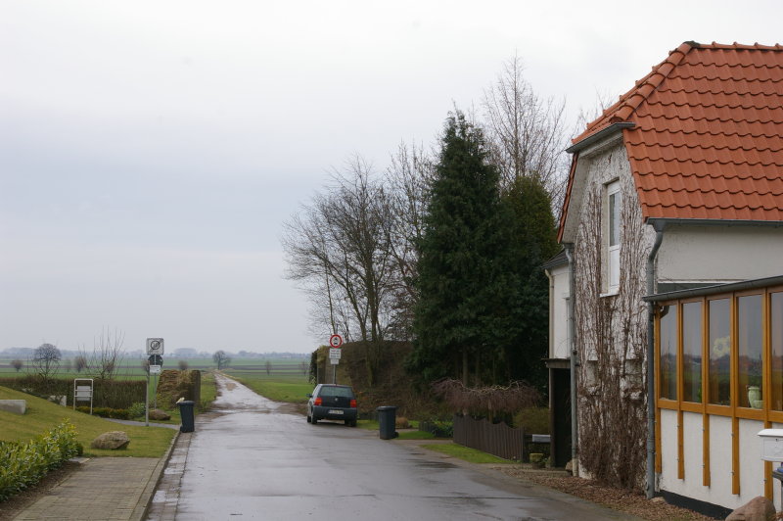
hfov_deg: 31.2
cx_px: 392
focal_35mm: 64
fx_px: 1402
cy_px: 260
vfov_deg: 21.0
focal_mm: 43
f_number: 9.5
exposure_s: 1/125
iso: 200
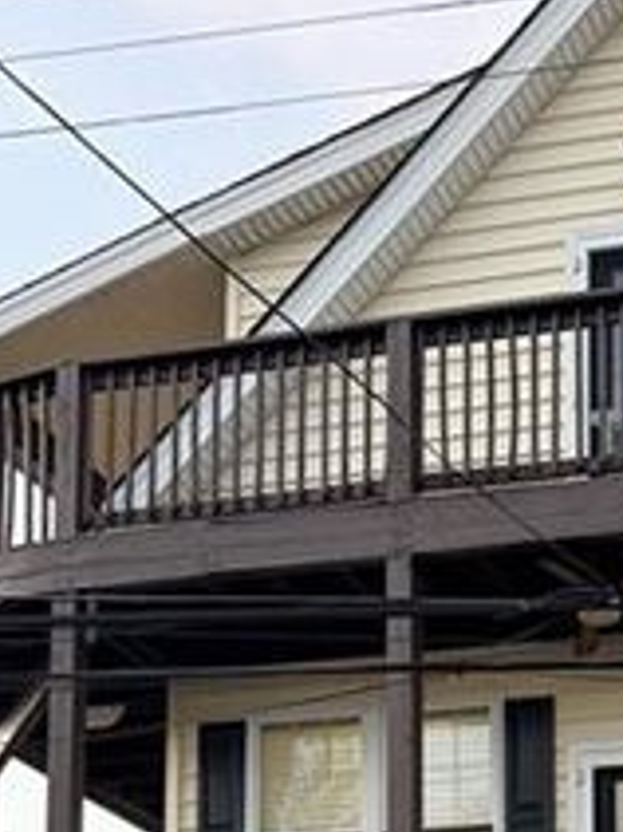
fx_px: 1826
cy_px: 1232
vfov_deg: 21.7
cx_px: 785
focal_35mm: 76
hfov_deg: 18.2
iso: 250
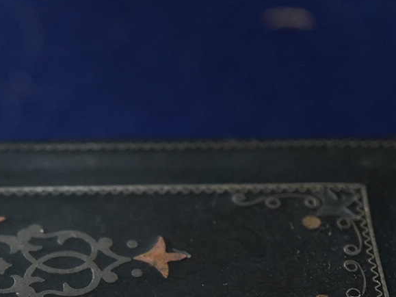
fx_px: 1681
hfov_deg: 13.3
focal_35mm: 147
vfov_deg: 10.0
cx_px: 10
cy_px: 281
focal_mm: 30
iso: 1250
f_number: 3.5
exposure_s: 1/125
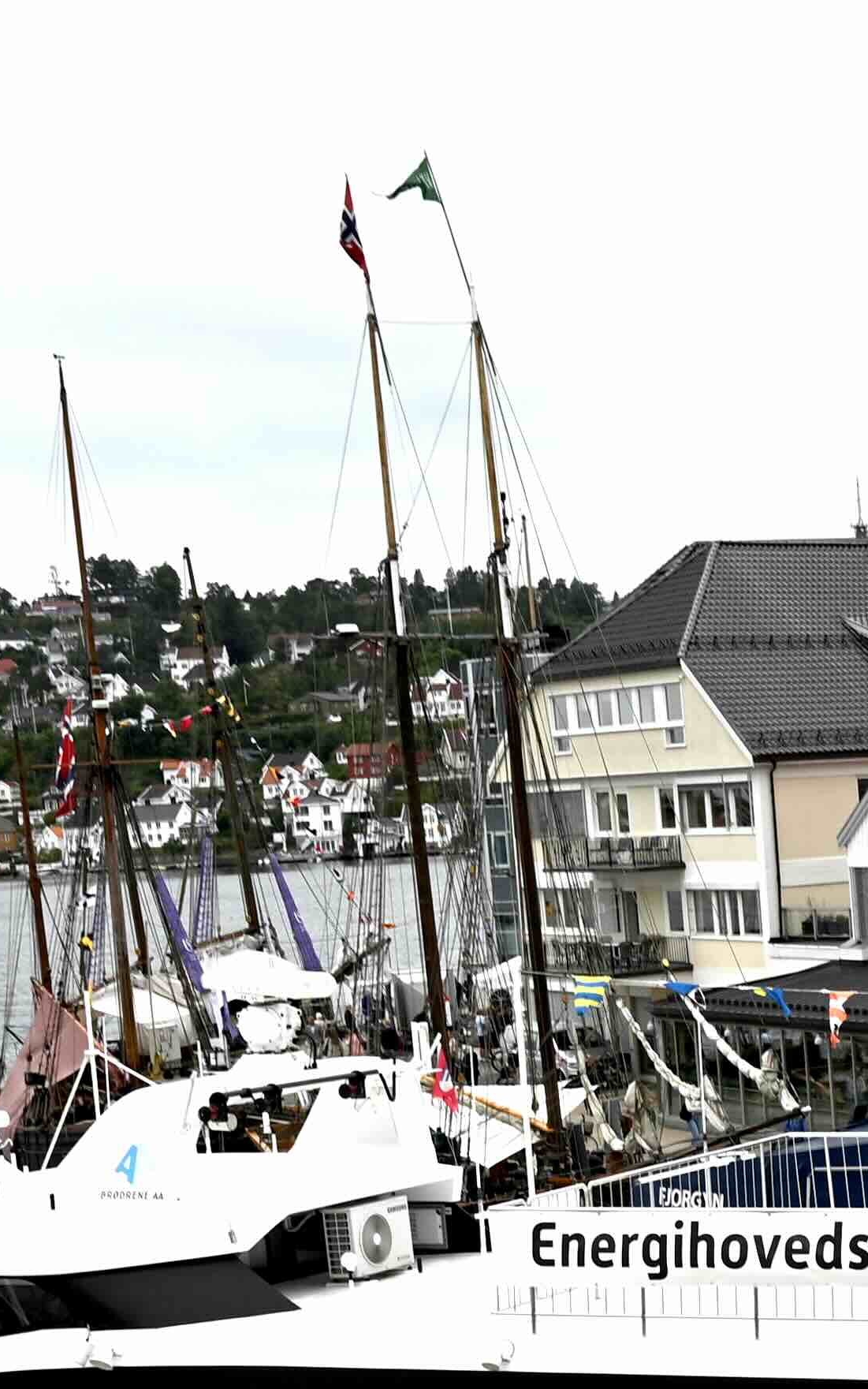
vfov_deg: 23.8
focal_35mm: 84
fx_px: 3179
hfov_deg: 14.6
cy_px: 1308
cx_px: 1240
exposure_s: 1/320
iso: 100
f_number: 6.3
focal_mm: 24
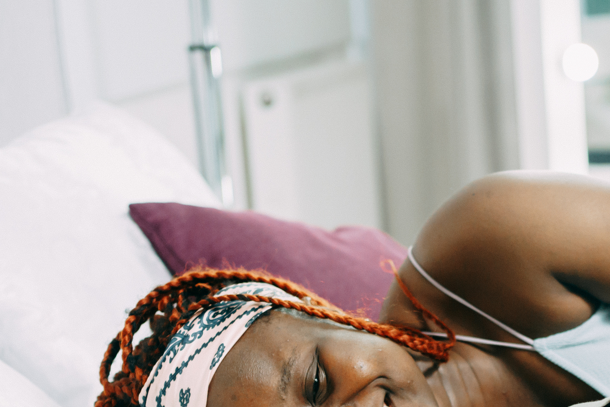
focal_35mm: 96
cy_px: 448
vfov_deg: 13.9
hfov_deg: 20.9
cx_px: 527
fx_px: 1627
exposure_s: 1/500
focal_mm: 35
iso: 800
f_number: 2.2
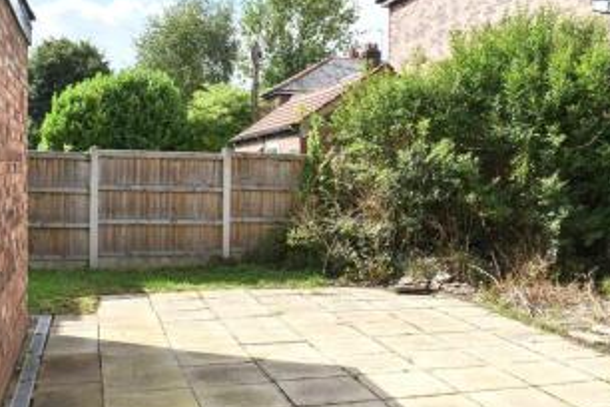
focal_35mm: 42
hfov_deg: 46.3
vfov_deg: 31.8
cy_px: 236
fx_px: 712
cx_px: 333
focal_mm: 18
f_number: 9
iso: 100
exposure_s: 1/200
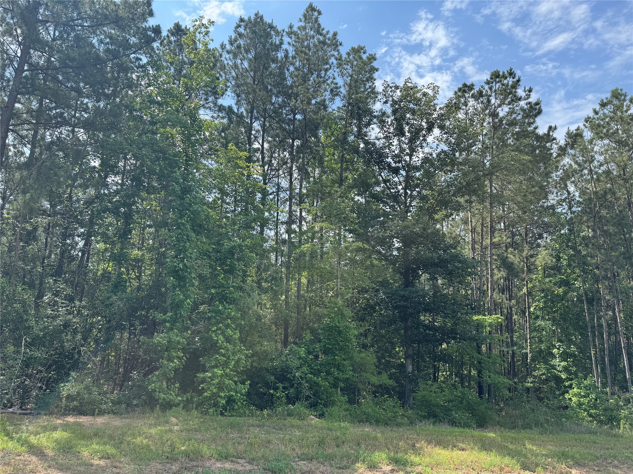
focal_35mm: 24
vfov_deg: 56.8
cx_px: 316
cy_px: 237
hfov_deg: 71.6
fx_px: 439
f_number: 1.78
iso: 80
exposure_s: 1/1869
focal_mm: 6.76
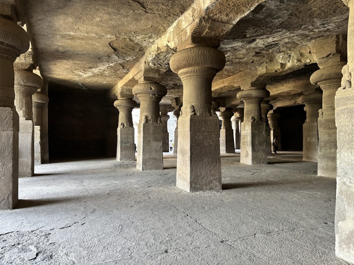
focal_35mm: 26
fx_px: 266
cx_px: 177
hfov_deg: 67.3
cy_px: 132
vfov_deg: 53.1
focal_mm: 5.7
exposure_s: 1/60
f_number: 1.5
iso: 160
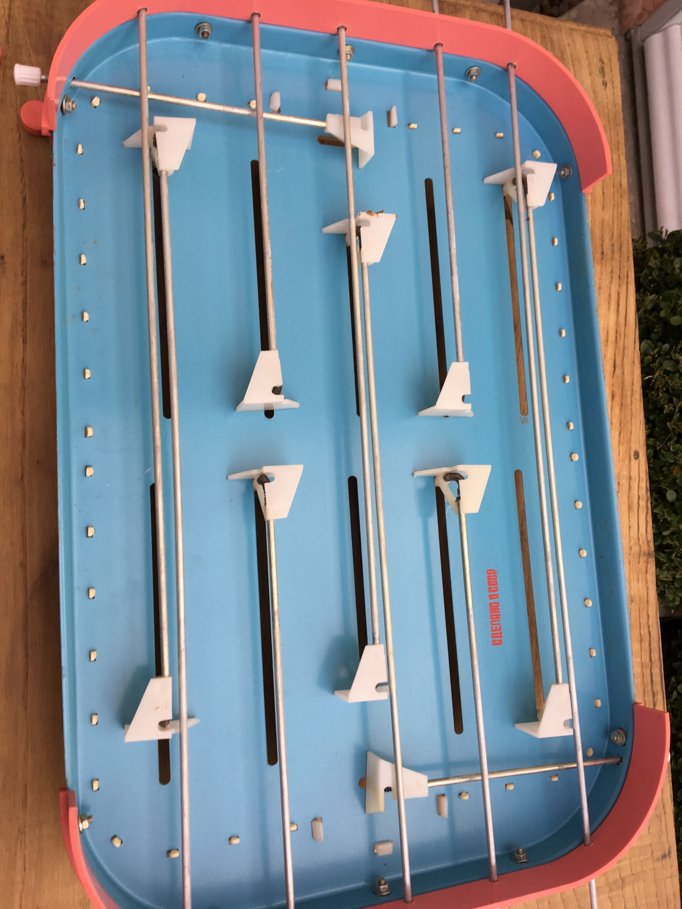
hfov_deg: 48.2
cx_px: 341
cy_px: 454
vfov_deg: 61.7
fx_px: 762
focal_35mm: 29
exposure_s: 1/100
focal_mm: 4.15
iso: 25
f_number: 2.2
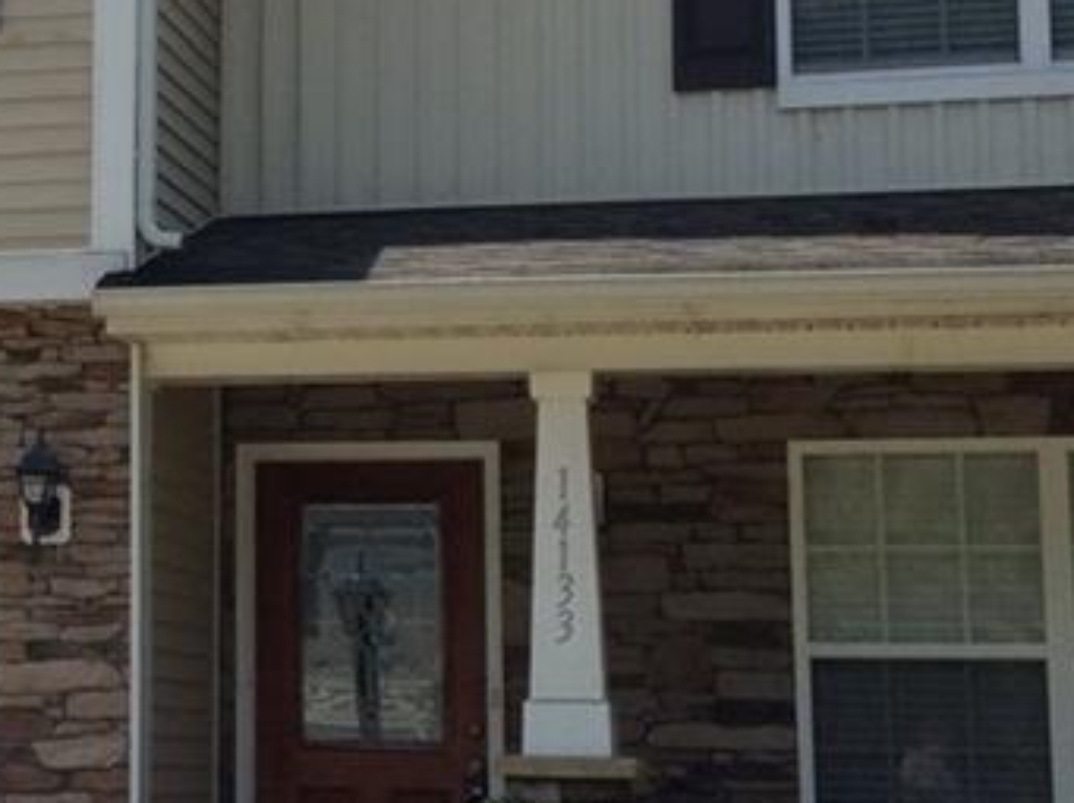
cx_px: 82
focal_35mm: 96
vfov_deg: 15.3
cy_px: 261
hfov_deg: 20.0
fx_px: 2975
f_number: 2.4
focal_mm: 3.3
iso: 32
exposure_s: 1/1217
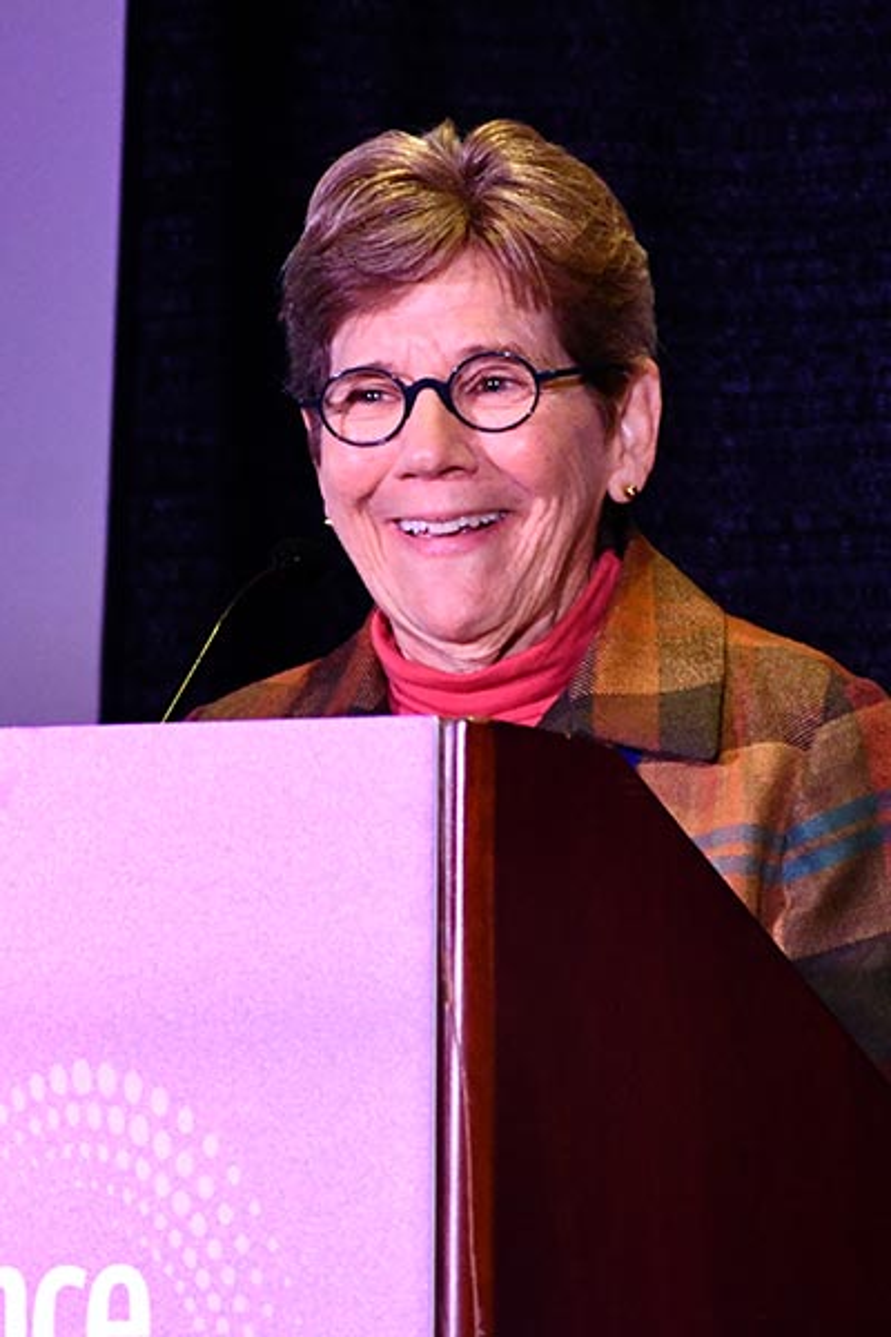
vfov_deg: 8.1
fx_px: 9466
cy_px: 668
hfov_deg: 5.4
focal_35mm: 255
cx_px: 446
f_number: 5
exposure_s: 1/200
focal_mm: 170
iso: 3200
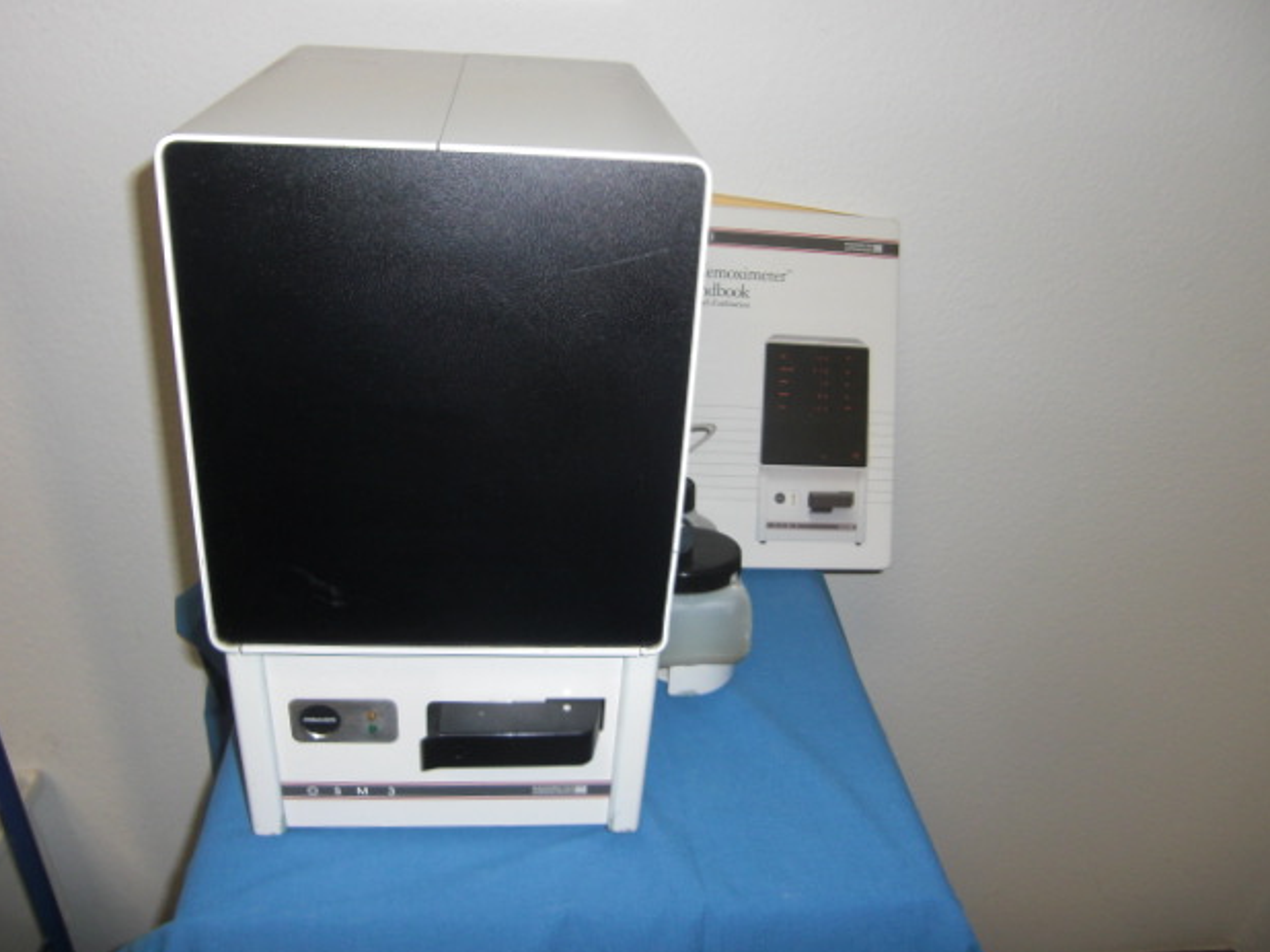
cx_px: 637
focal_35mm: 29
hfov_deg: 61.7
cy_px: 473
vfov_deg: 48.2
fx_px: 1064
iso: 100
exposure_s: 1/60
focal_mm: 4.9
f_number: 2.6
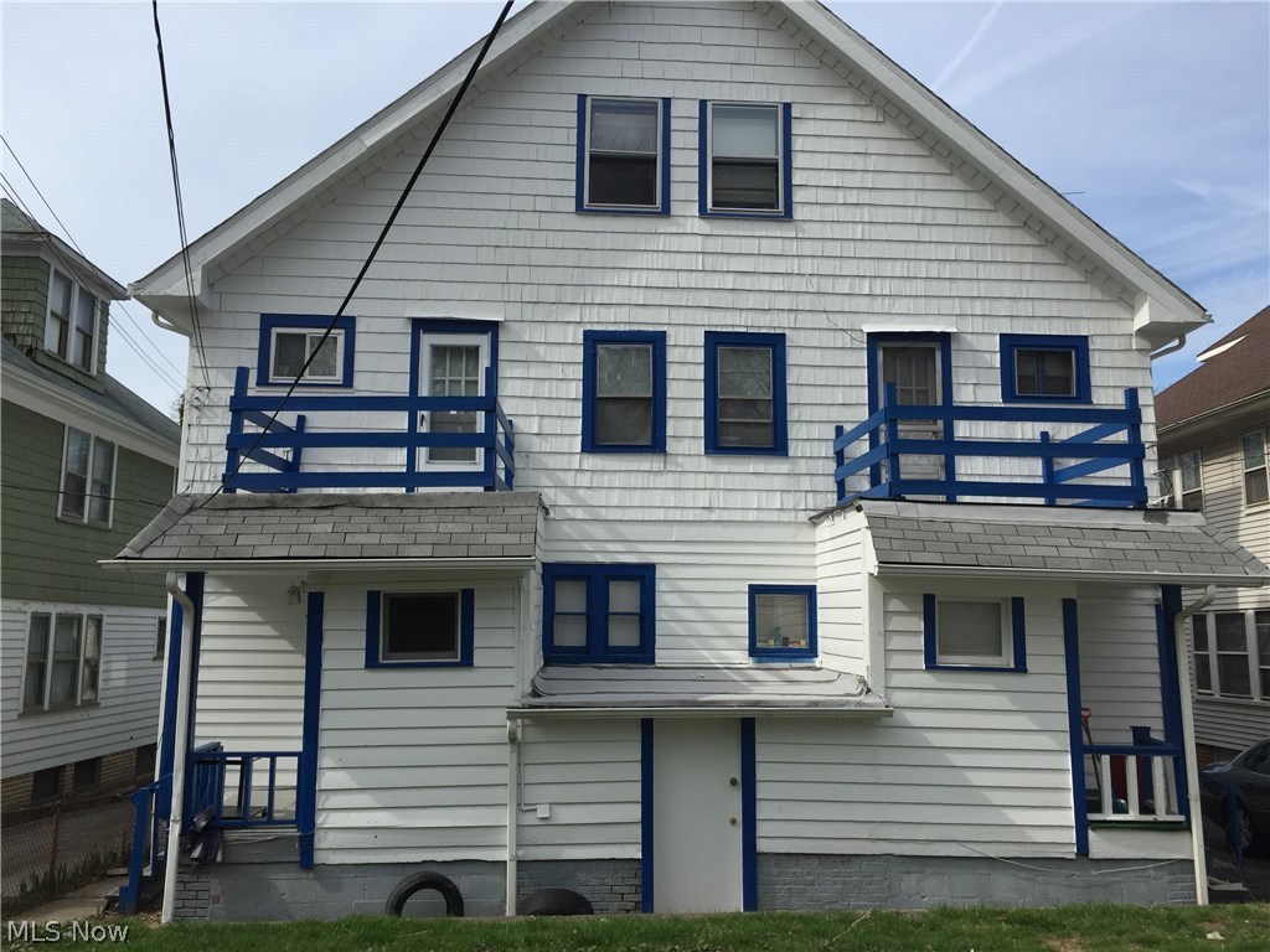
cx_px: 635
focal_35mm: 29
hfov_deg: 61.7
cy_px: 476
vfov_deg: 48.2
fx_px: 1064
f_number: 2.2
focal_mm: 4.15
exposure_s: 1/2326
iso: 32
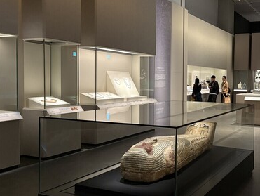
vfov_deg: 34.4
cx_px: 196
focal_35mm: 42
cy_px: 90
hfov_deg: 43.3
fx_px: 316
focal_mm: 5.96
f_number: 1.6
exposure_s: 1/33
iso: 640
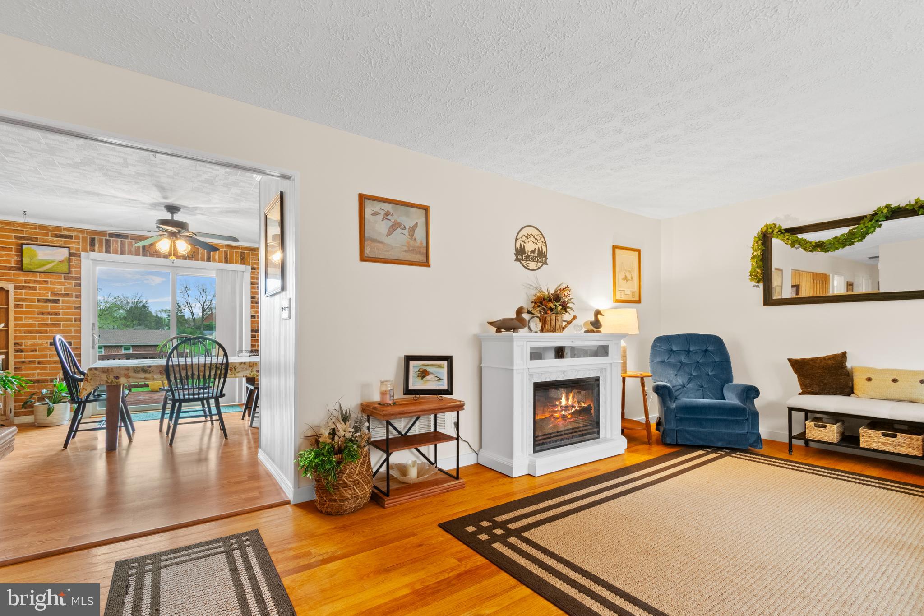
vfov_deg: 77.3
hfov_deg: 100.4
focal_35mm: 15
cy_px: 308
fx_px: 385
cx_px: 462
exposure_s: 1/1.25
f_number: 9
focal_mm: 10
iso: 400
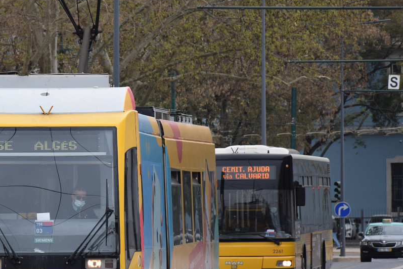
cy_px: 141
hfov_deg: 6.5
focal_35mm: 316
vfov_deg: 4.4
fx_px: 3539
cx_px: 86
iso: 200
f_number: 5.6
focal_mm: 112
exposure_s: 1/500
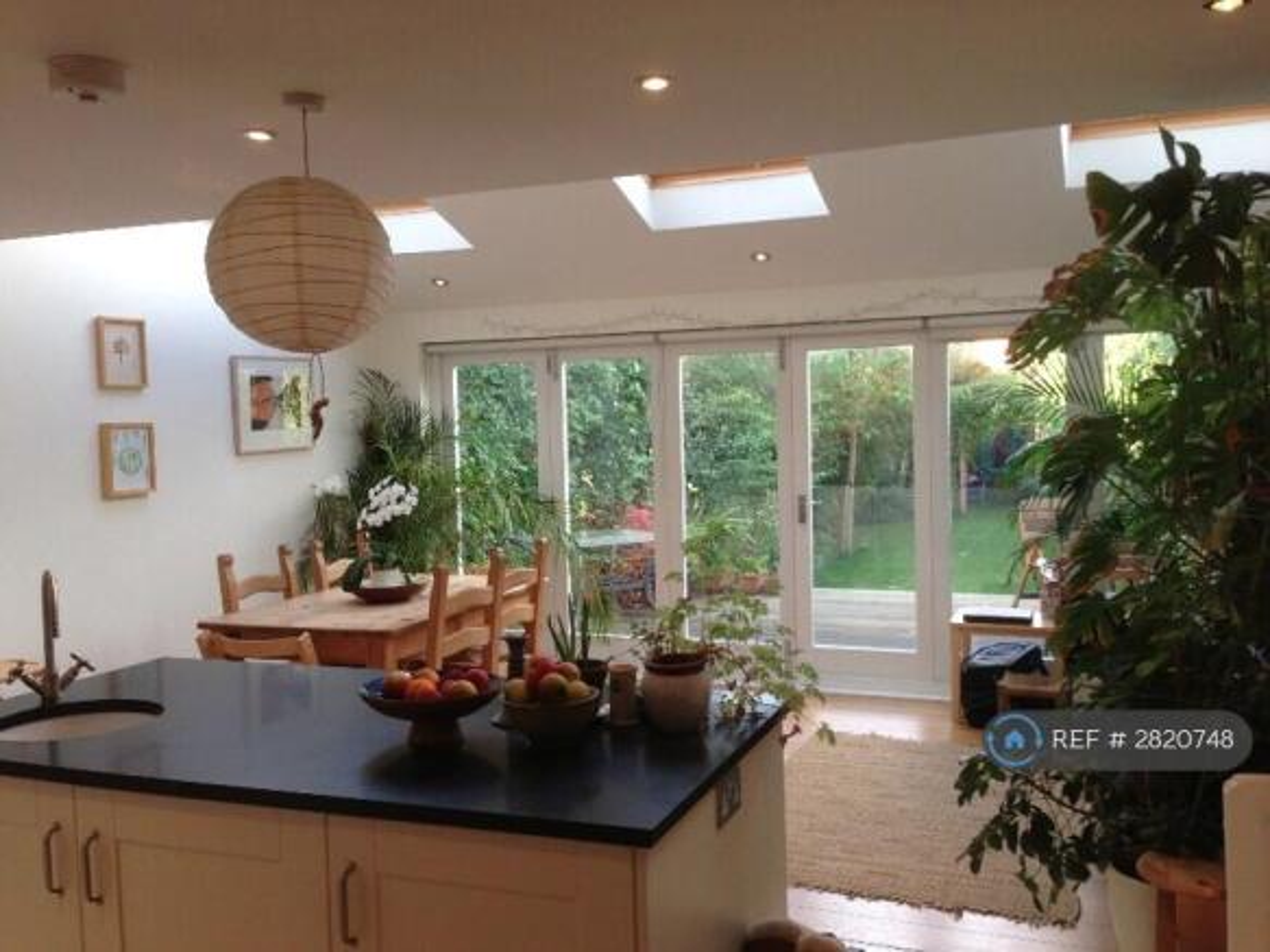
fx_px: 1210
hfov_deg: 55.4
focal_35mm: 33
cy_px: 476
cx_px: 635
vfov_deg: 42.9
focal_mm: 4.13
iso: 64
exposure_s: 1/60
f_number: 2.4
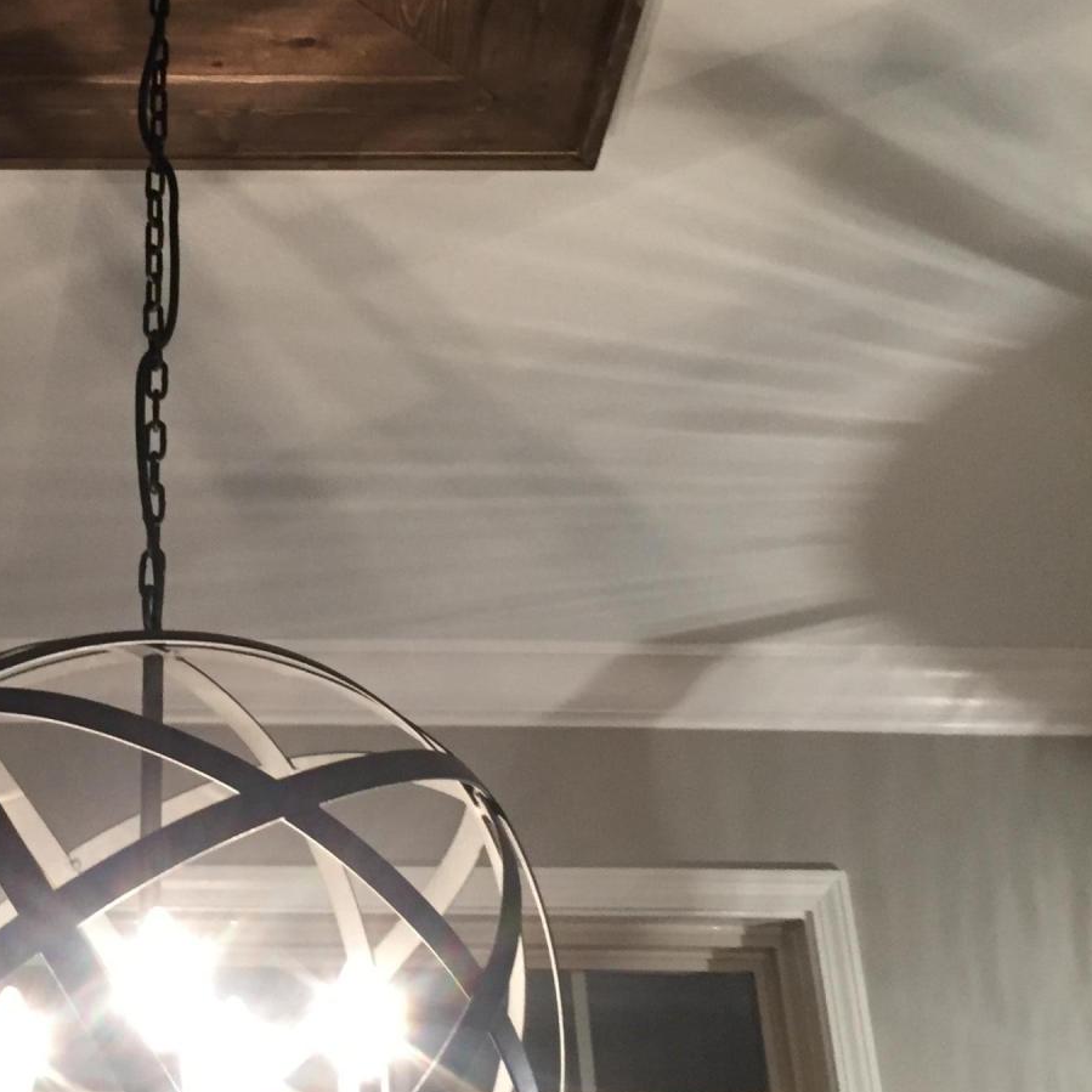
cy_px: 333
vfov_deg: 29.8
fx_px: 2034
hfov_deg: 29.3
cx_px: 199
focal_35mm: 57
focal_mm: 4.15
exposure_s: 1/30
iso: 160
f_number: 2.2
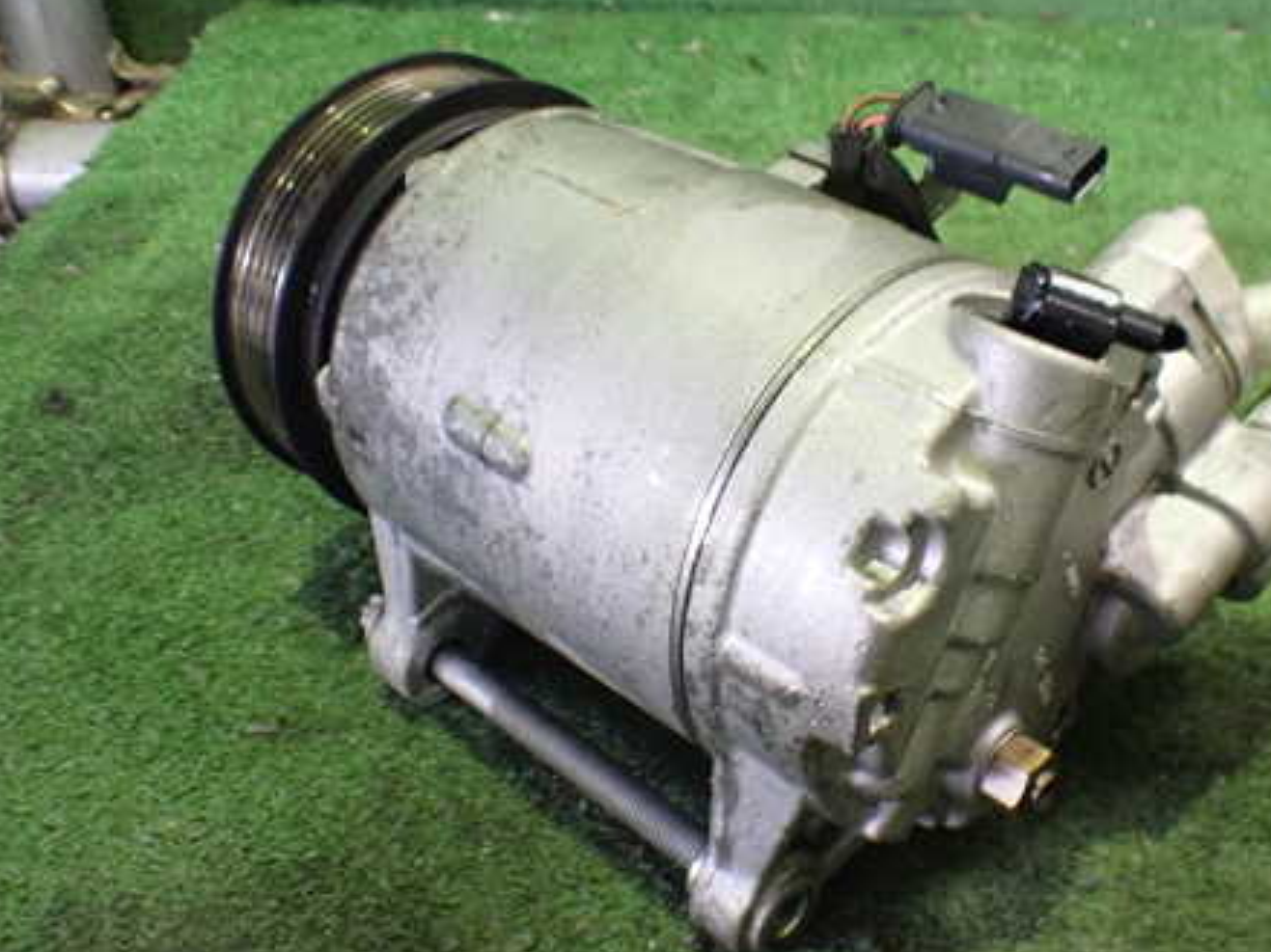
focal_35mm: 41
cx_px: 796
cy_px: 454
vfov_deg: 35.1
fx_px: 1505
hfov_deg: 45.4
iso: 800
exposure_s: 1/30
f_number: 2.3
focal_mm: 5.4
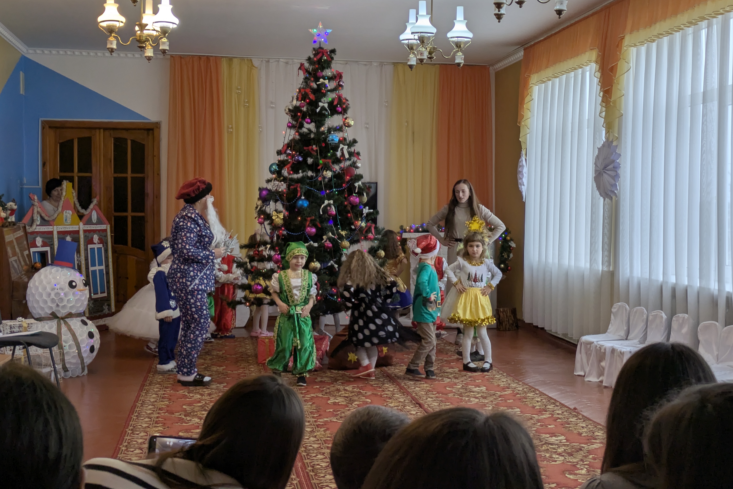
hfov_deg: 36.9
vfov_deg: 25.0
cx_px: 370
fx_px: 1099
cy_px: 211
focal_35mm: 54
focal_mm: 5.43
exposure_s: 1/100
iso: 65
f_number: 1.89
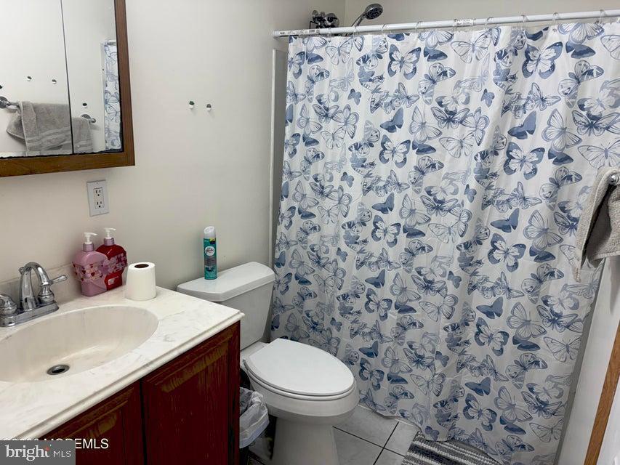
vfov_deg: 56.8
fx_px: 430
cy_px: 232
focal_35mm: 24
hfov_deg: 71.6
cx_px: 310
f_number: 1.78
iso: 64
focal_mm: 6.76
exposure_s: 1/120
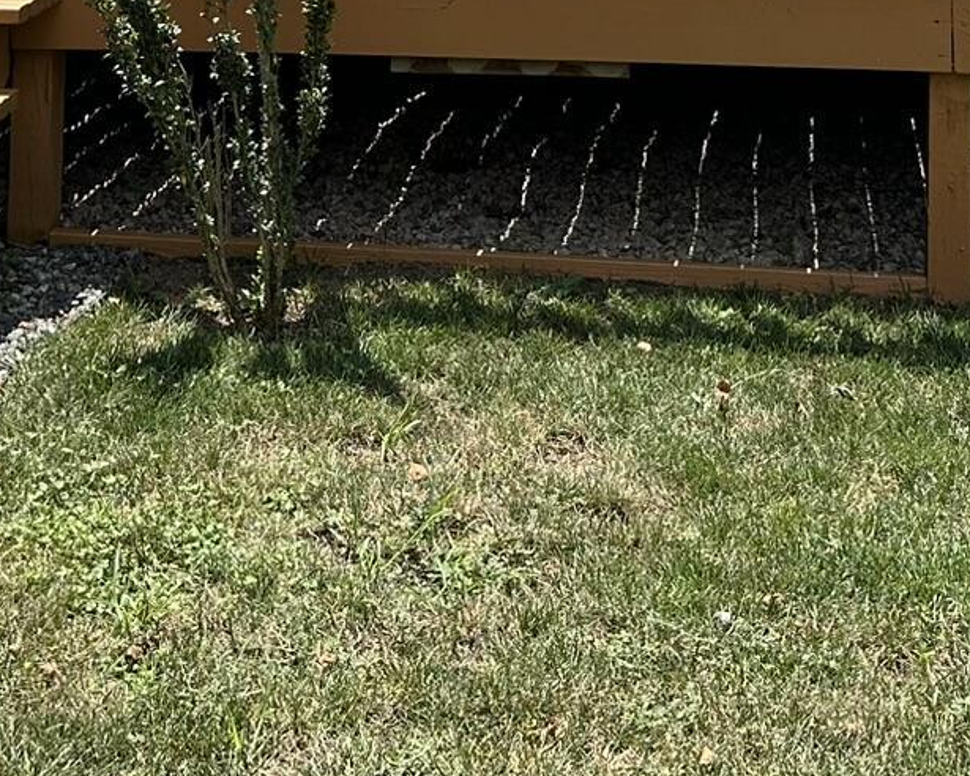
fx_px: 2239
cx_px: 560
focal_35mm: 78
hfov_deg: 24.4
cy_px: -371
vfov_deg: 17.7
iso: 80
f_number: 1.78
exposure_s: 1/2028
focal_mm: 6.86
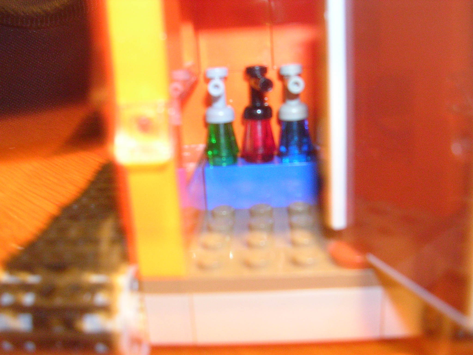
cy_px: 178
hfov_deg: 49.0
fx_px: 519
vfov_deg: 37.7
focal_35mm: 38
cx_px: 236
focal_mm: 5.8
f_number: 2.8
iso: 200
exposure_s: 1.5
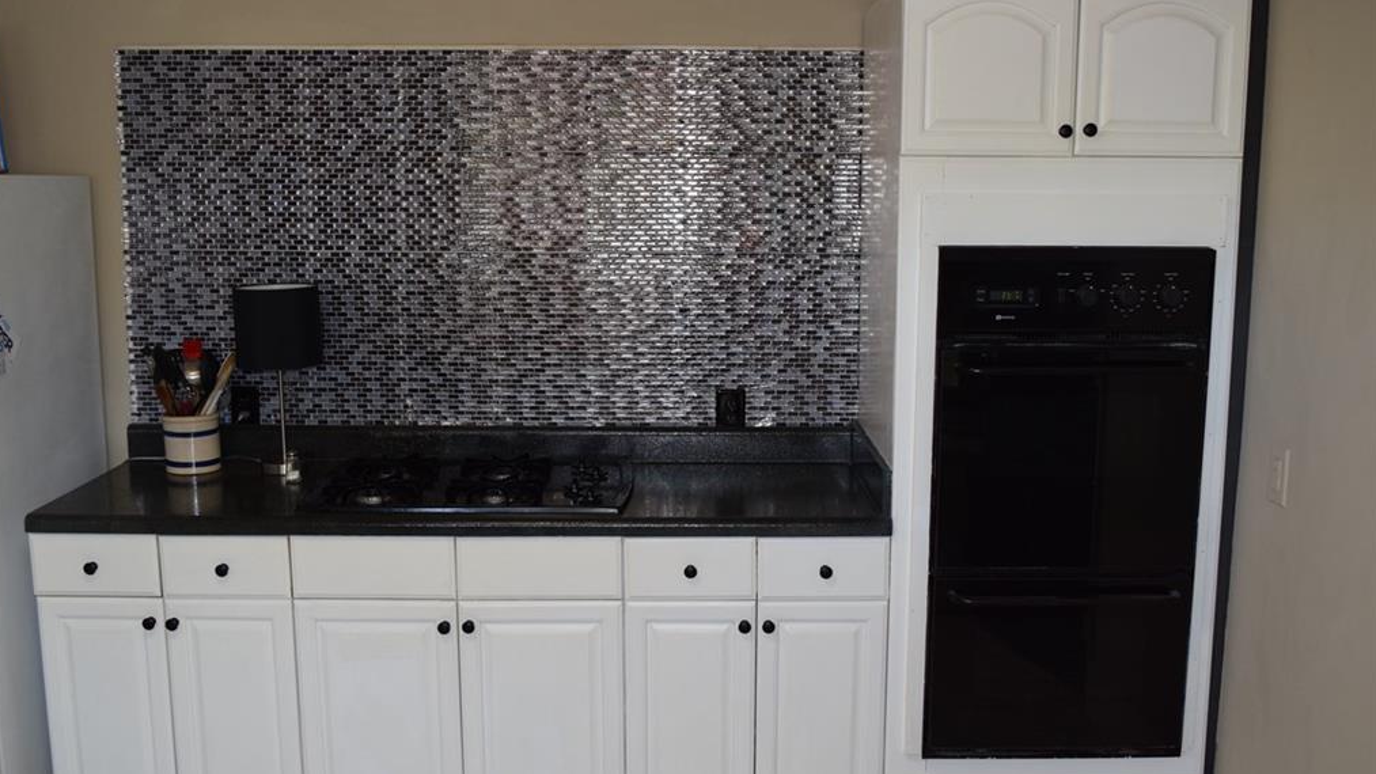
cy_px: 407
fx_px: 1333
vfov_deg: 32.4
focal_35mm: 37
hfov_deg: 54.6
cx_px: 686
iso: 800
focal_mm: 23
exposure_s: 1/100
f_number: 5
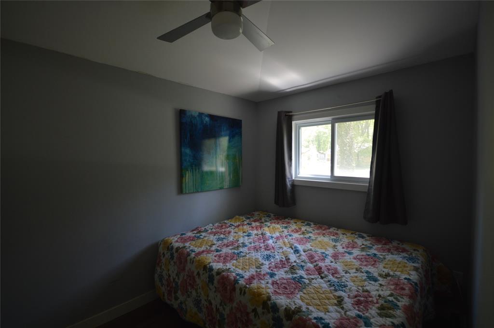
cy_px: 164
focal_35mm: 15
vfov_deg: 77.2
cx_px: 247
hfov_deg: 100.5
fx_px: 206
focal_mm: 10
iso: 400
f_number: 4
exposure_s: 1/60
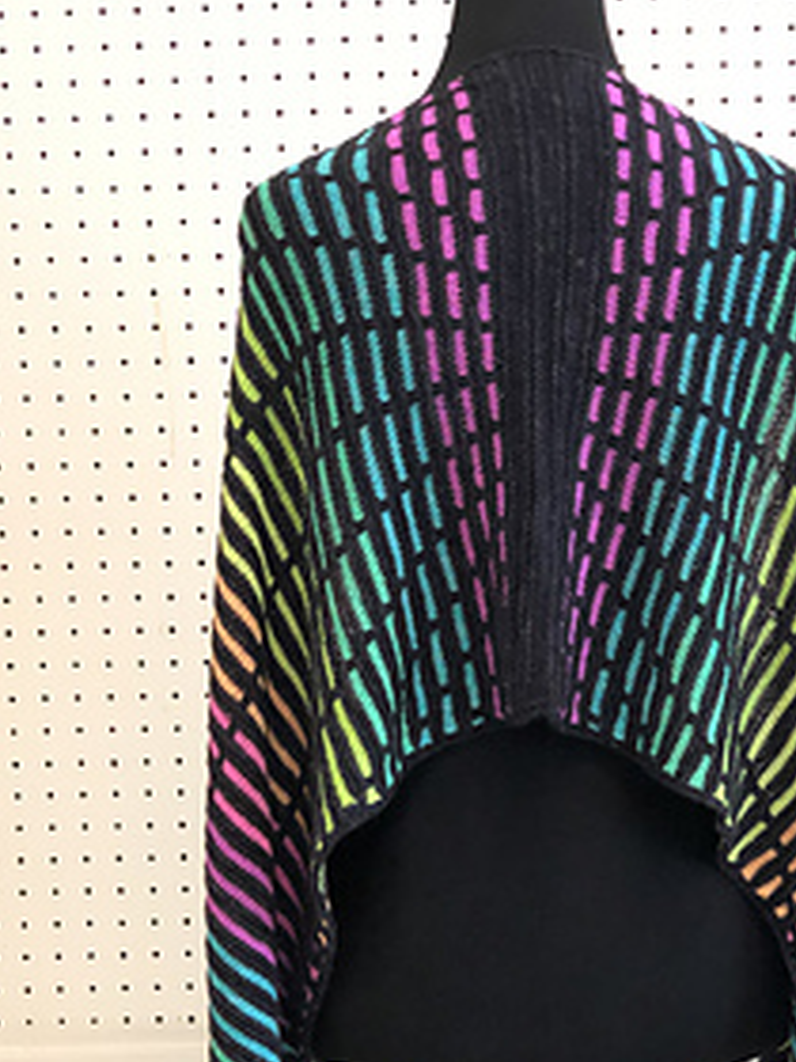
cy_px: 793
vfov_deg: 20.9
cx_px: 578
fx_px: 2851
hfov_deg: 15.8
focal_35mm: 93
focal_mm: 6
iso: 125
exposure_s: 1/30
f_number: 2.4
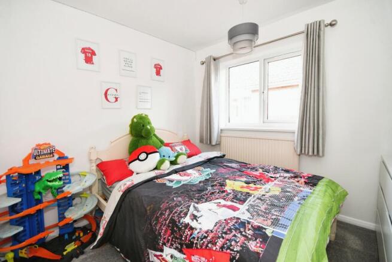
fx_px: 163
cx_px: 196
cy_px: 131
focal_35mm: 15
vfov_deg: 77.4
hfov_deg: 100.4
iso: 800
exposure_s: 1/60
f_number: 7.1
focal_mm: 10
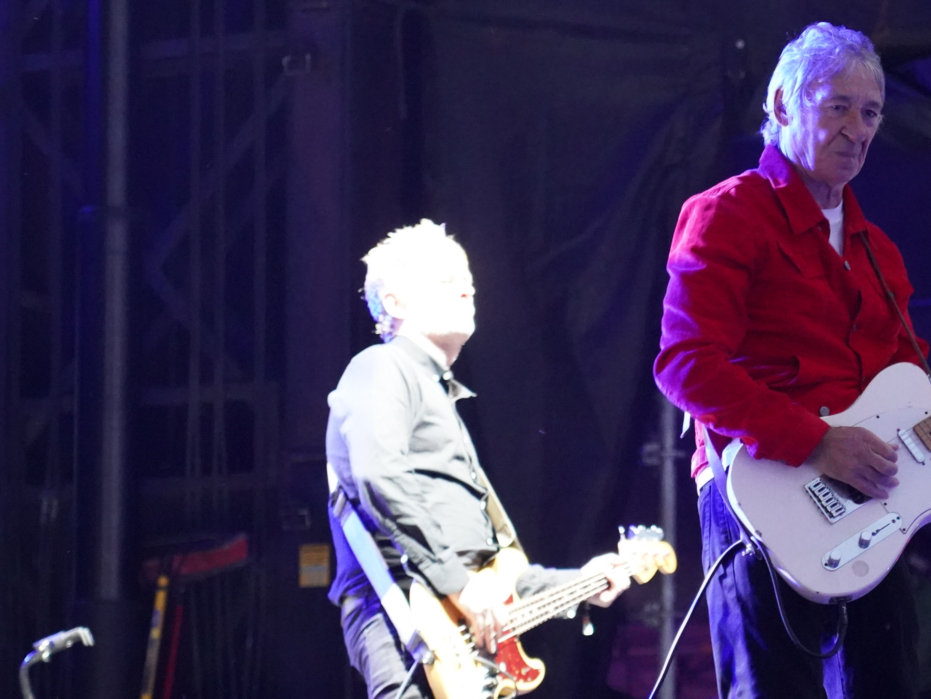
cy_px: 336
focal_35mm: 195
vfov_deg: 7.6
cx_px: 711
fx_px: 5245
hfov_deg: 10.1
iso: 12800
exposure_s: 1/80
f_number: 4
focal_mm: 105
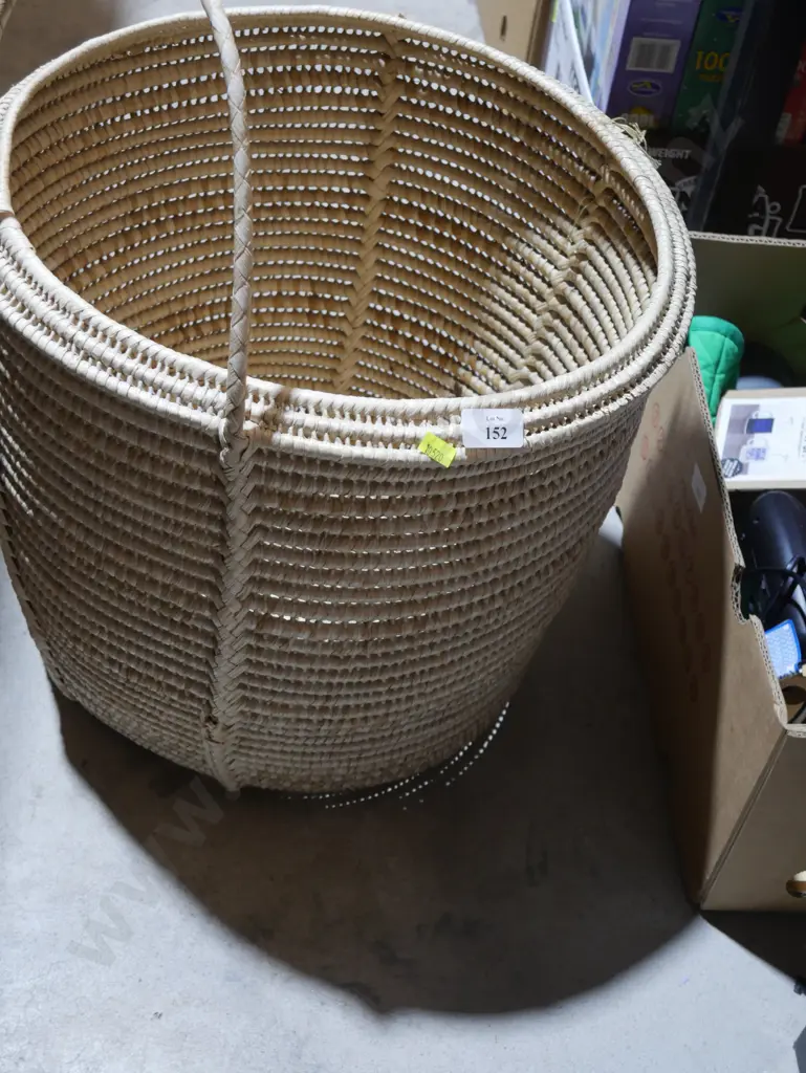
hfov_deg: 28.1
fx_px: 1613
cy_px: 536
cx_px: 403
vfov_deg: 36.8
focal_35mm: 52
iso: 1000
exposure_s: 1/60
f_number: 5.3
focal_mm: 26
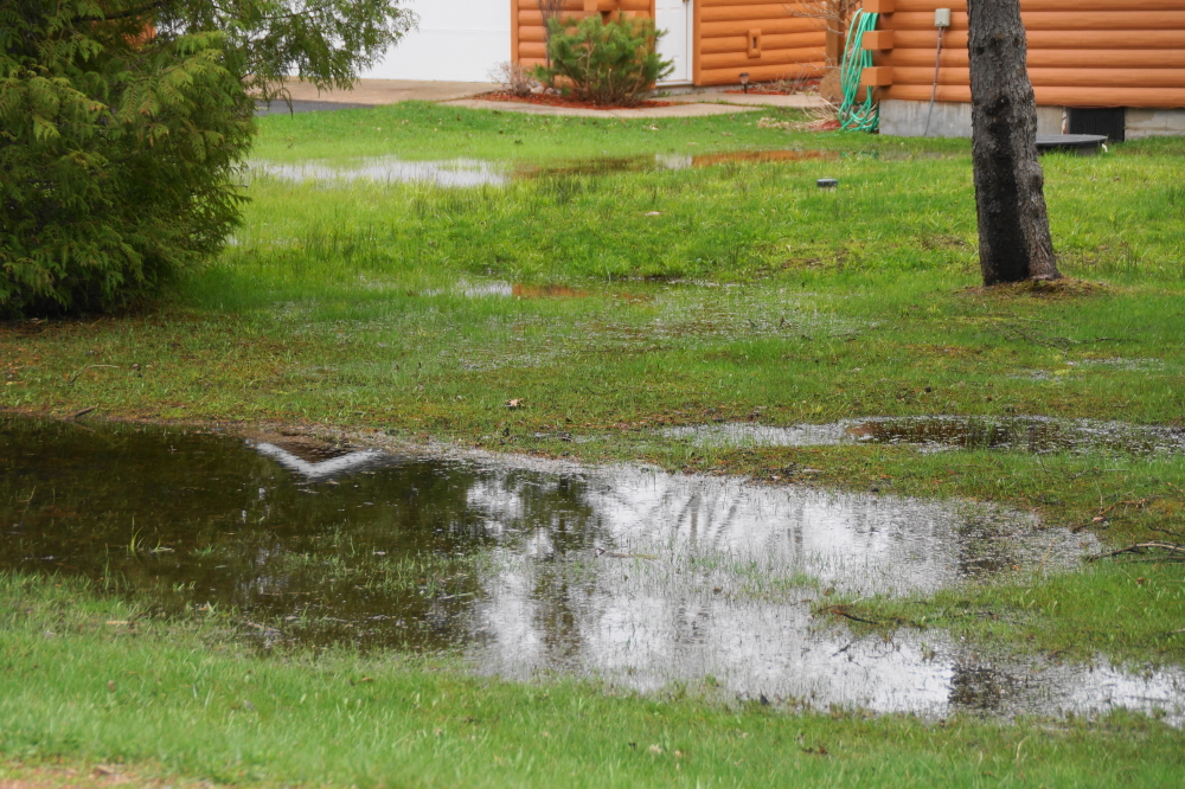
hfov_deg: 18.2
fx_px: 3702
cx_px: 592
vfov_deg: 12.2
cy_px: 394
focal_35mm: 112
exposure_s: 1/125
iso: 250
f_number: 5.6
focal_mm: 75
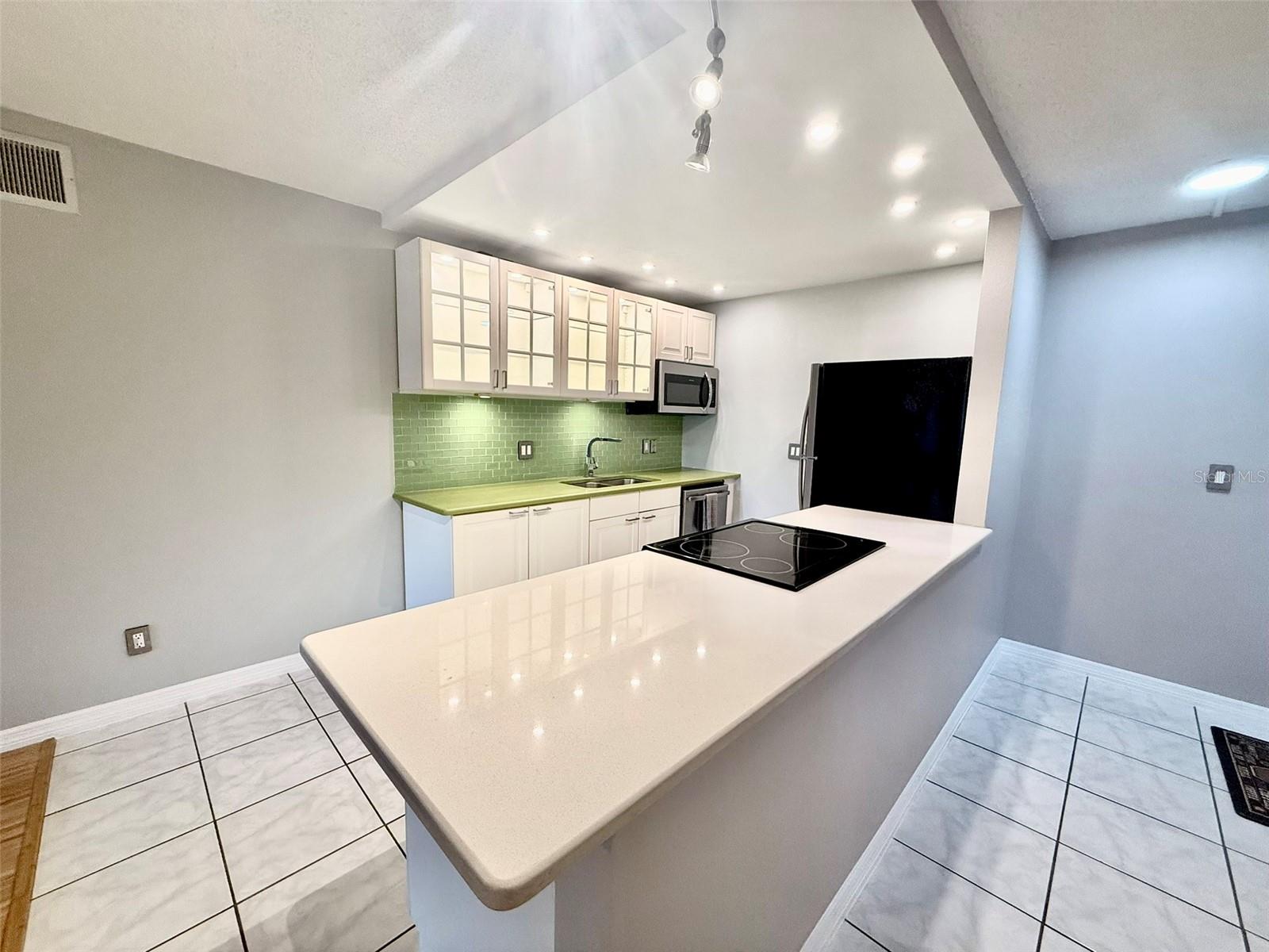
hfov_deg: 102.1
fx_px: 513
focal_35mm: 14
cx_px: 634
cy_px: 476
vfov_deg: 85.7
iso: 125
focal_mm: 2.22
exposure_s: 1/120
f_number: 2.2
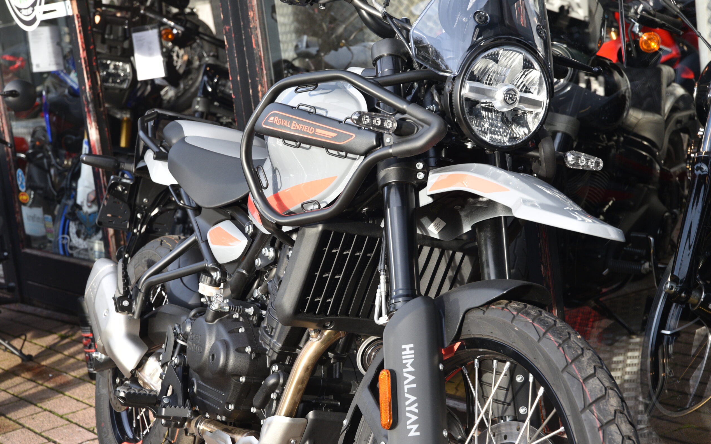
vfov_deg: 18.1
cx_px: 357
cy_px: 225
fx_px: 1395
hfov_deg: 28.6
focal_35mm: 72
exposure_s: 1/250
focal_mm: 70
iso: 1000
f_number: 8
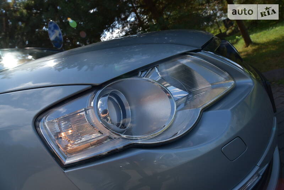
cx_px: 142
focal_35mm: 24
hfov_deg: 73.8
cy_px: 95
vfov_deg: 53.1
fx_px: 189
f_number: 9
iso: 200
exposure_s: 1/320
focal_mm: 24
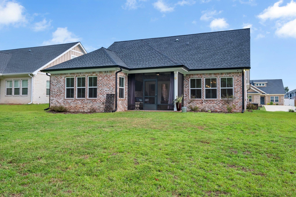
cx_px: 148
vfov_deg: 45.0
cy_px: 98
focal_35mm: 29
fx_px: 238
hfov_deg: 63.7
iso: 250
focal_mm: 19.1
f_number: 8
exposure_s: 1/320
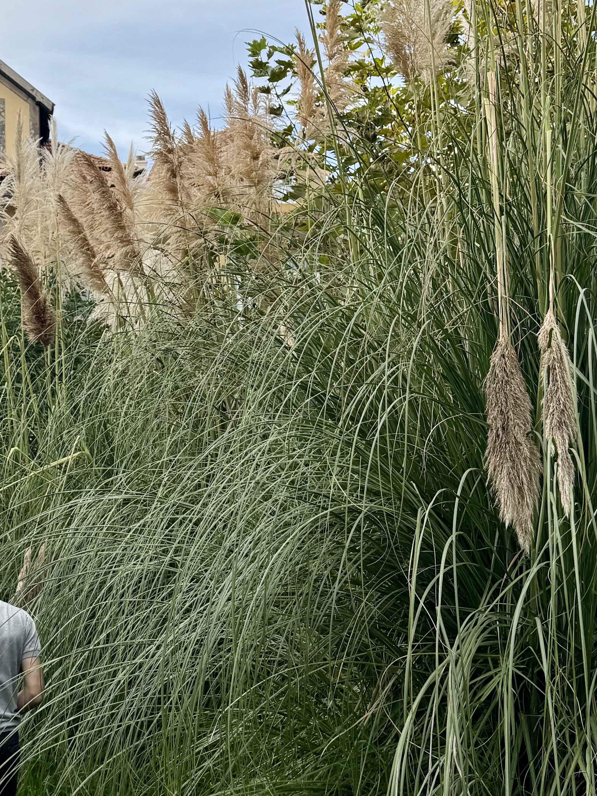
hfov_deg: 28.3
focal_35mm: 51
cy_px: 375
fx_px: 1173
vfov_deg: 37.5
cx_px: 187
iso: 80
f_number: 1.78
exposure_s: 1/2169
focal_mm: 6.76
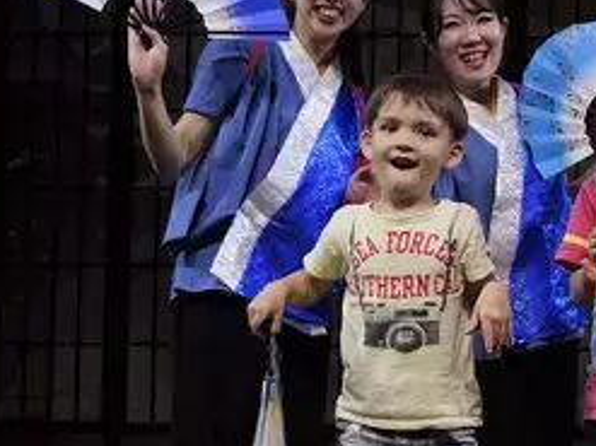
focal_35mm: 102
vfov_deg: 14.5
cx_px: 536
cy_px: 260
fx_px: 1755
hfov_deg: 18.9
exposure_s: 1/125
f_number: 2.8
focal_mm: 21
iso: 100
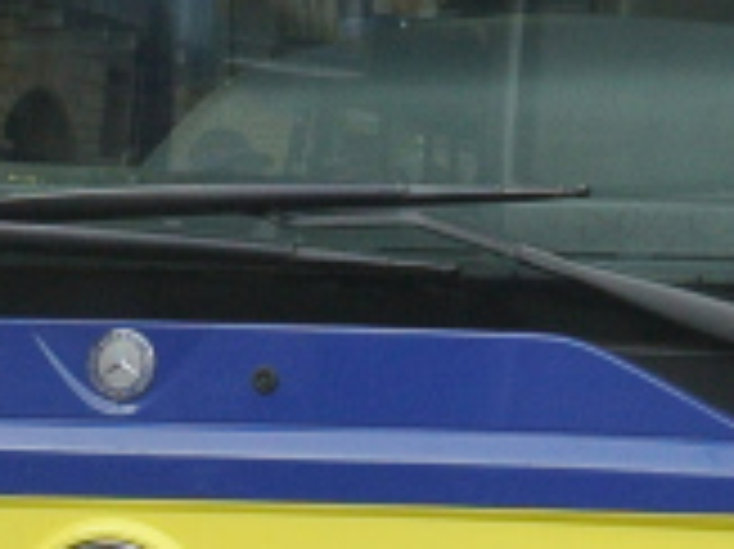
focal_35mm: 854
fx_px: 18095
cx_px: 1243
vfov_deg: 1.7
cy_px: -76
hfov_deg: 2.3
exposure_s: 1/250
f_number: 4
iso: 160
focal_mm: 41.2
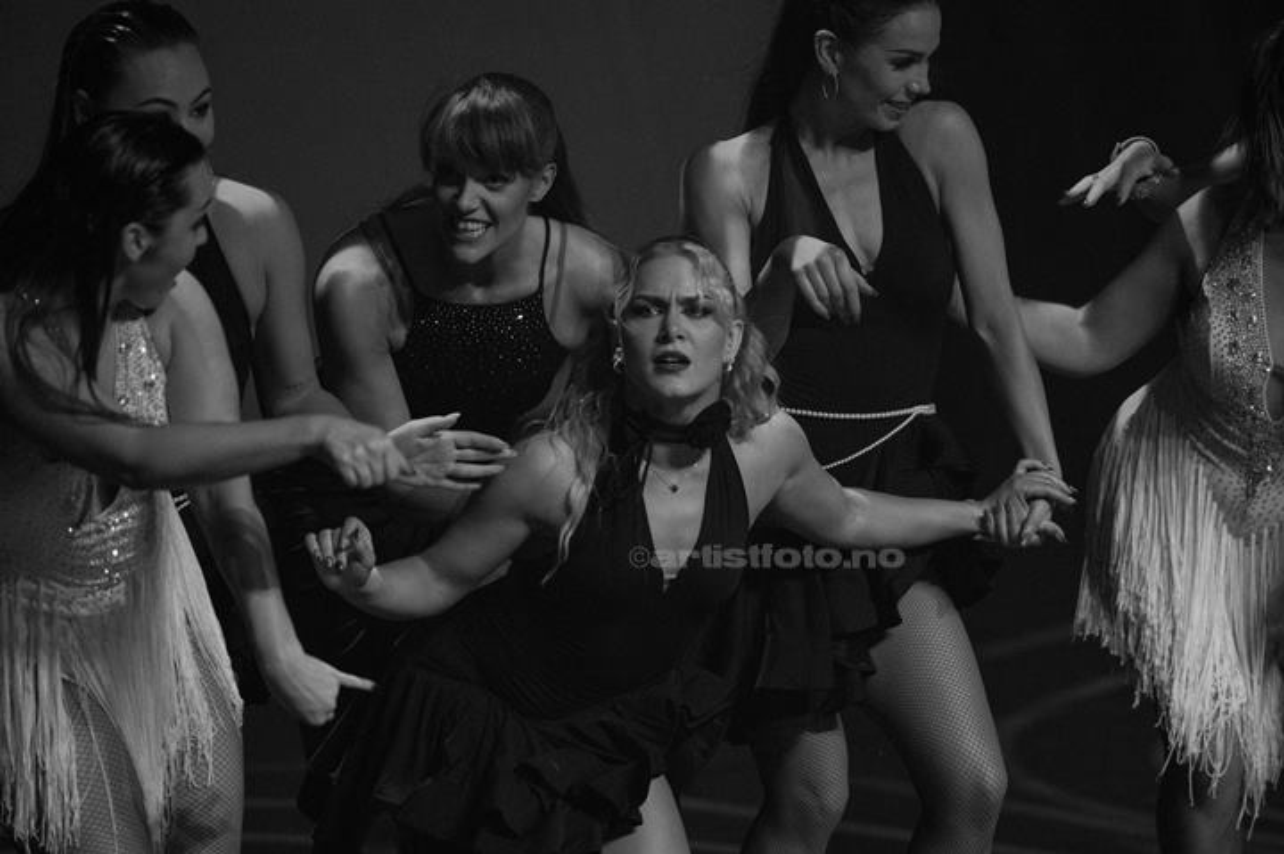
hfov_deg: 6.9
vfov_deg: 4.6
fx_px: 10692
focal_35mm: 300
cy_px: 427
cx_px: 642
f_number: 2.8
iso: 2000
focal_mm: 300
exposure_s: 1/1000
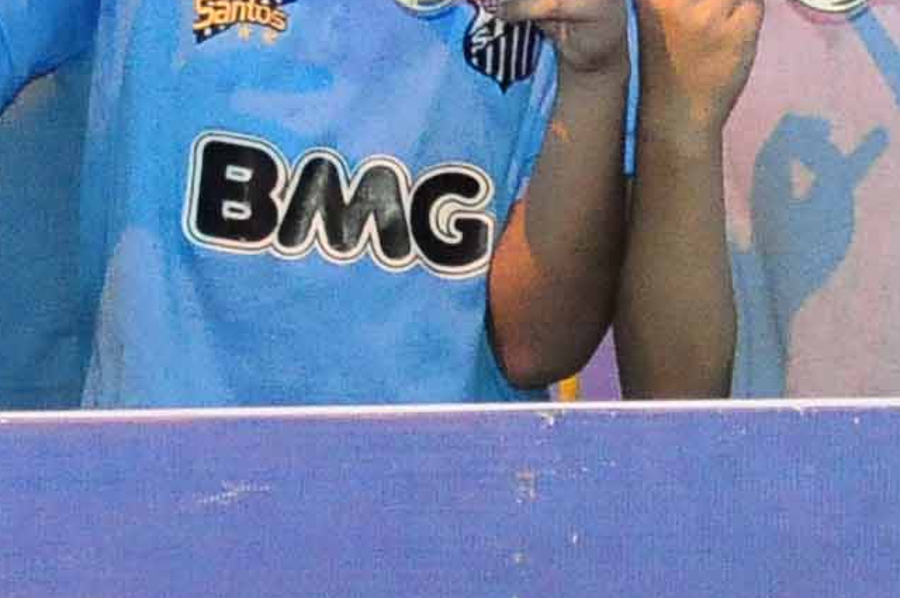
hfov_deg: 7.6
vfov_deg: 5.0
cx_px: 868
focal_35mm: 271
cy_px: 412
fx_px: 6775
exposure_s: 1/125
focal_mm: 27
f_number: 2.8
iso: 3200
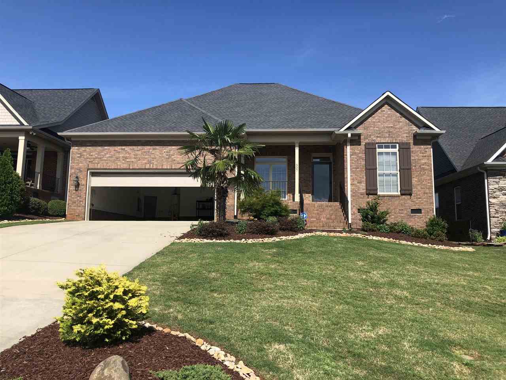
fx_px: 409
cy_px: 190
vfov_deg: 49.7
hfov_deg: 63.4
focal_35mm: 28
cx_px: 253
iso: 20
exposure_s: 1/1736
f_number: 1.8
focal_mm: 3.99
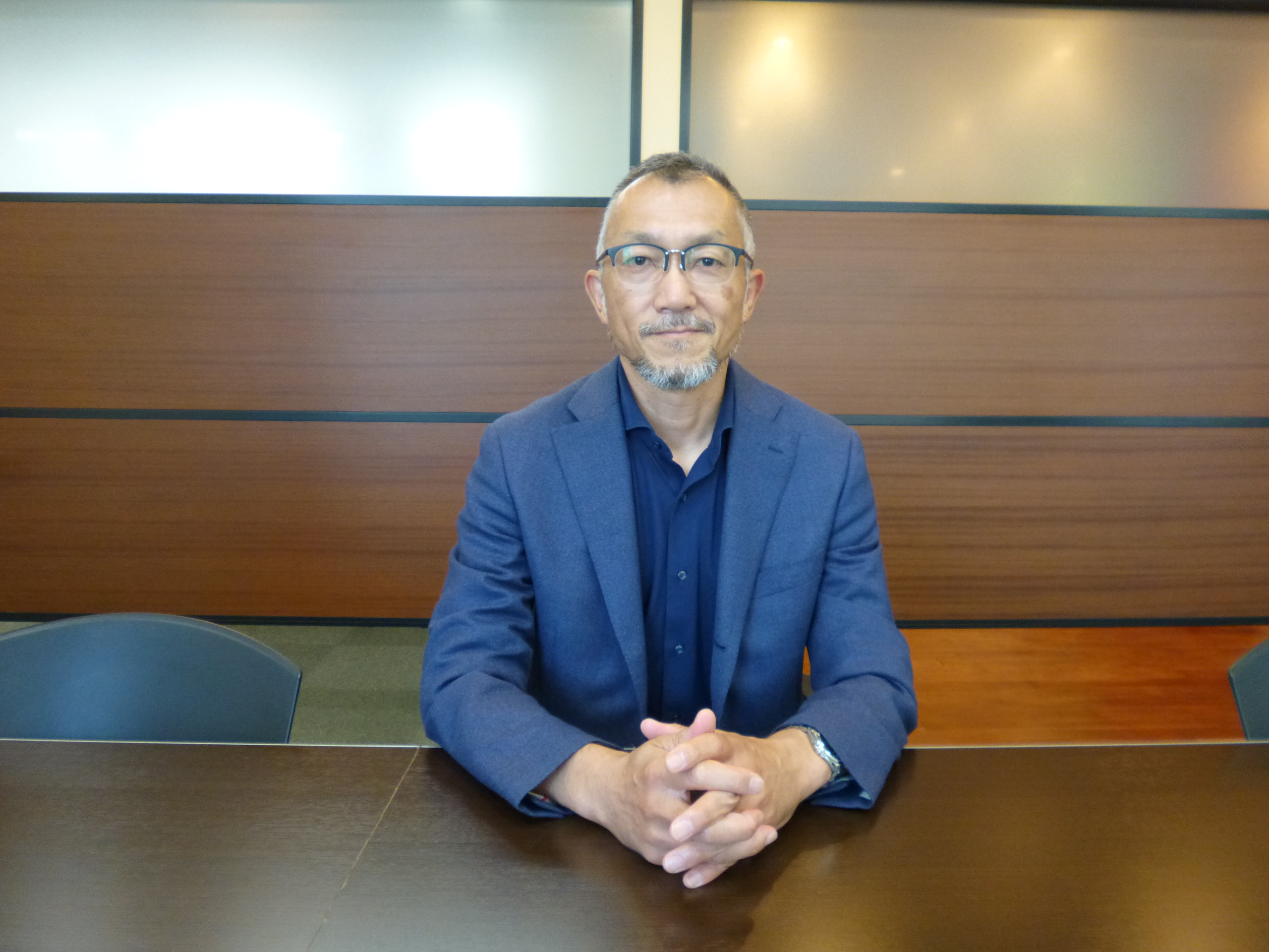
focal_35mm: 25
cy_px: 476
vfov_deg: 54.9
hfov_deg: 69.4
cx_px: 634
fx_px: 916
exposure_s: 1/60
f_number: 2.8
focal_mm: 4.3
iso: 400
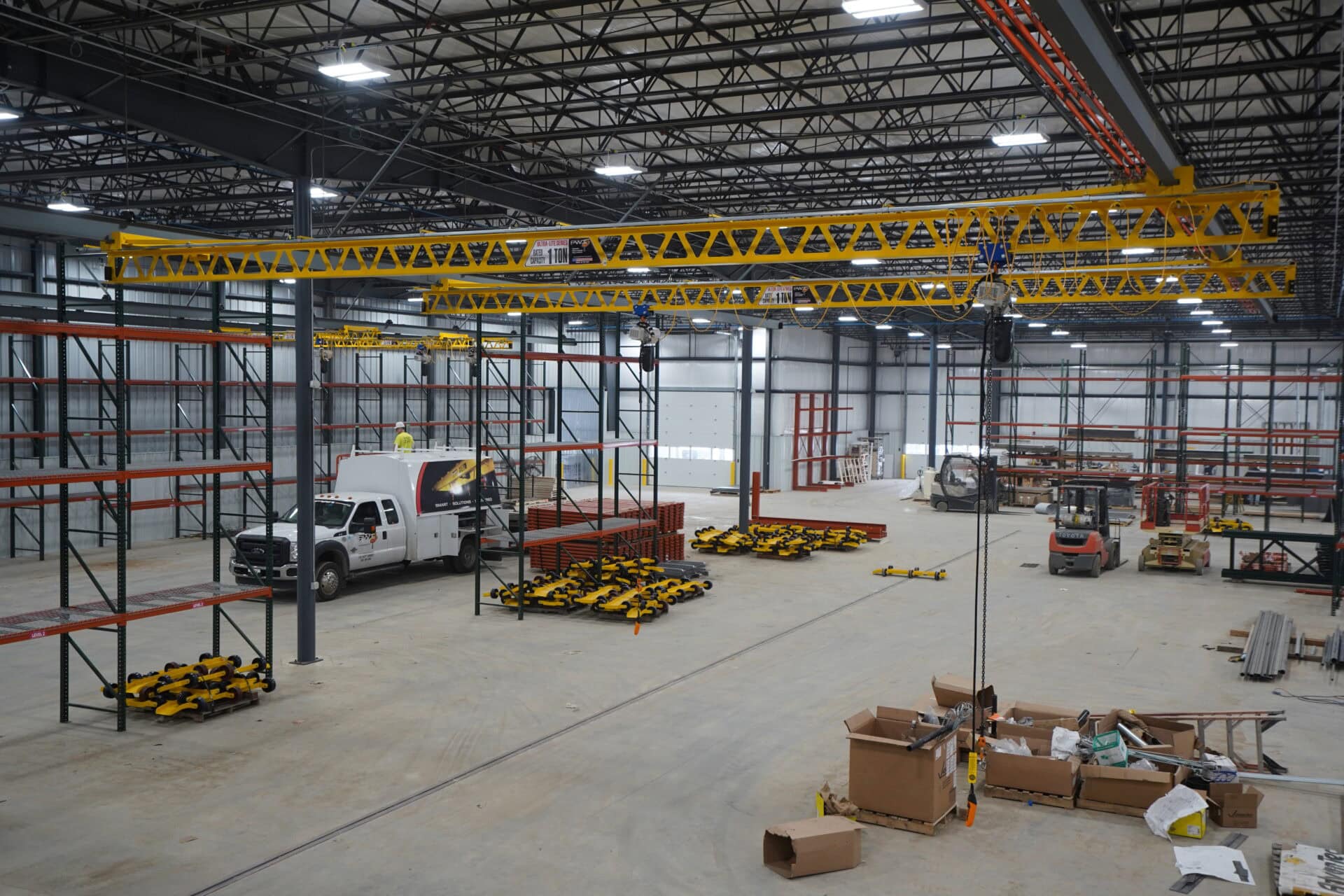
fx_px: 1307
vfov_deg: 37.9
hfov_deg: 54.4
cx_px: 672
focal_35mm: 35
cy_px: 448
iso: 1000
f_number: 4
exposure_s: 1/160
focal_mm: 35
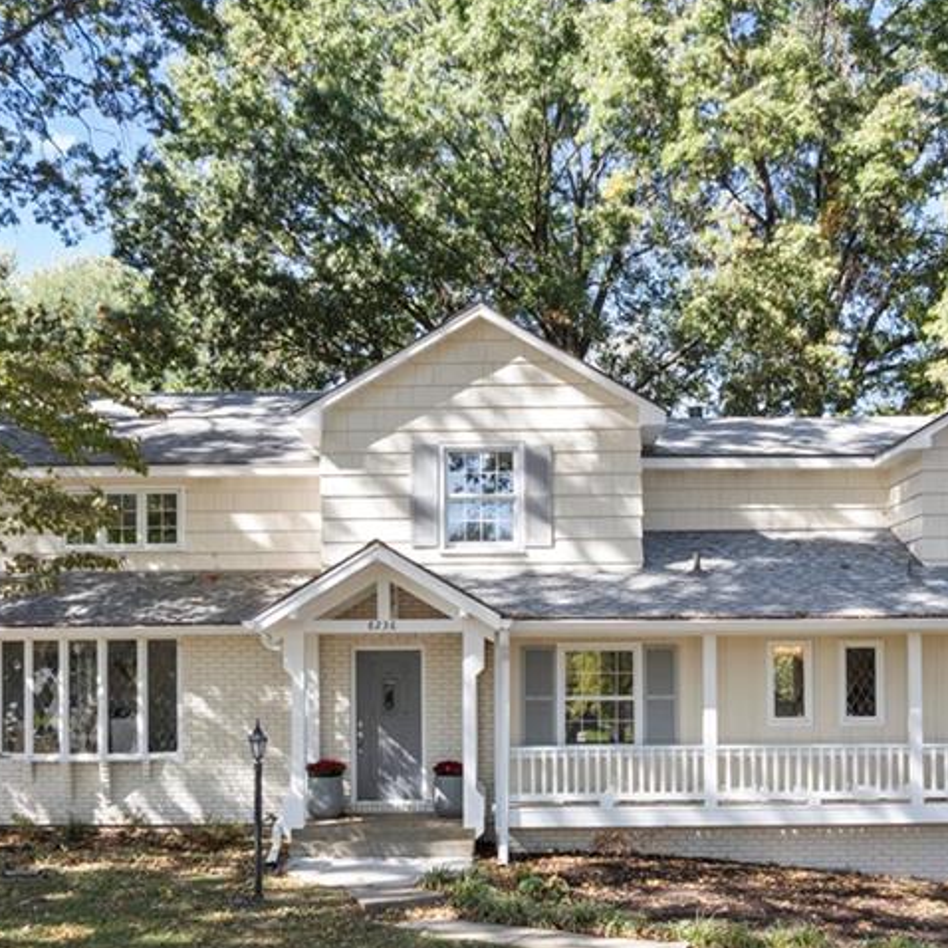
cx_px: 510
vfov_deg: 41.2
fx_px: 1239
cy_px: 646
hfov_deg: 41.8
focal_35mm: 40
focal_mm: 8.38
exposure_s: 1/320
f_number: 2.8
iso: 100
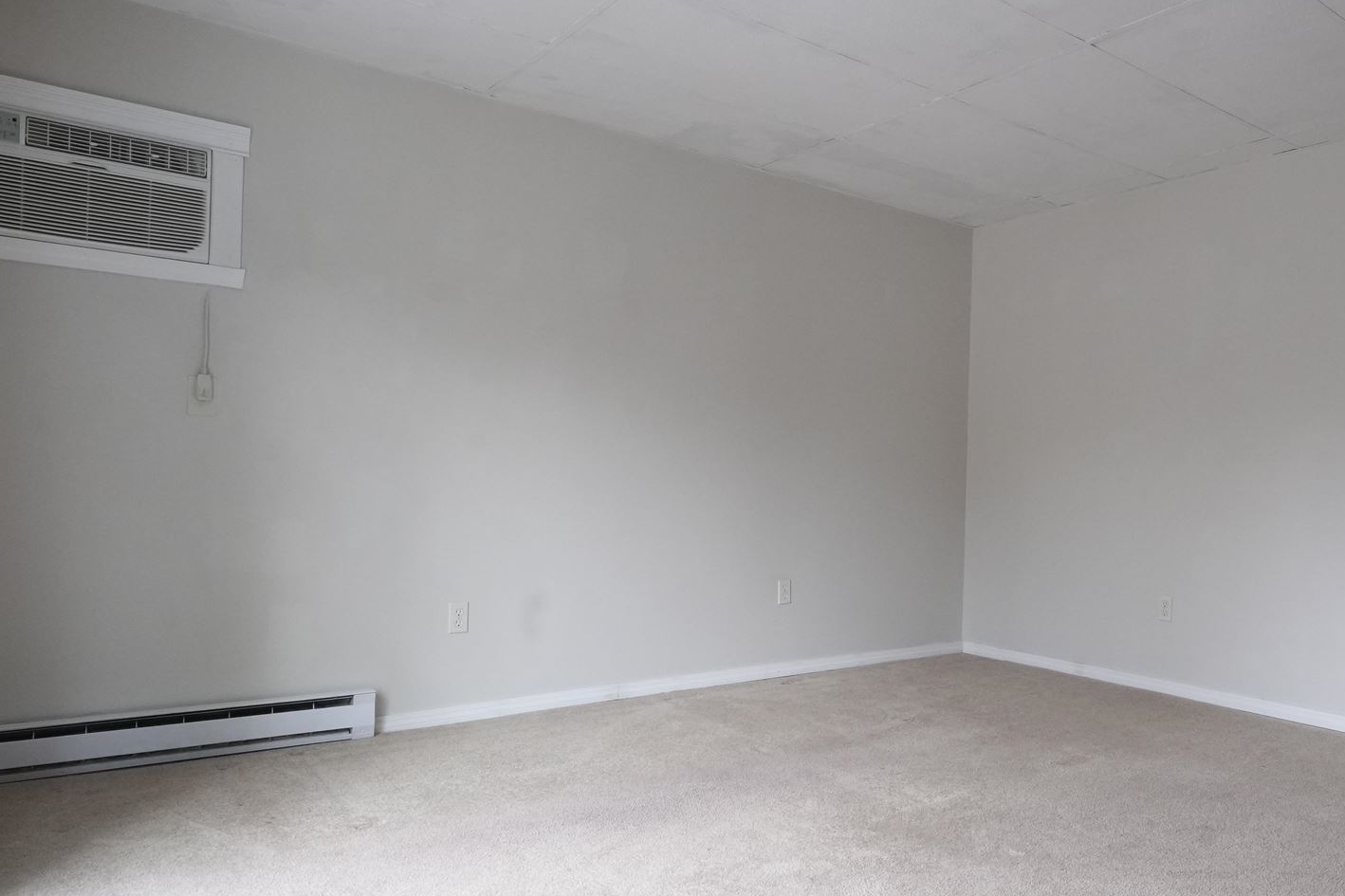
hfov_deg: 67.9
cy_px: 480
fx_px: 971
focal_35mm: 26
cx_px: 873
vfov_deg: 49.5
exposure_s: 1/30
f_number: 11
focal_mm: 12
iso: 2000
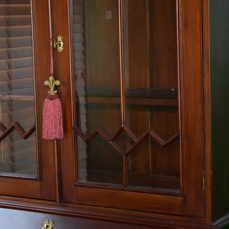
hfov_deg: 16.4
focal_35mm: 106
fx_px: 791
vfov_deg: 16.5
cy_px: 115
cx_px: 60
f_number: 5.6
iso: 3200
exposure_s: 1/60
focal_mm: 55
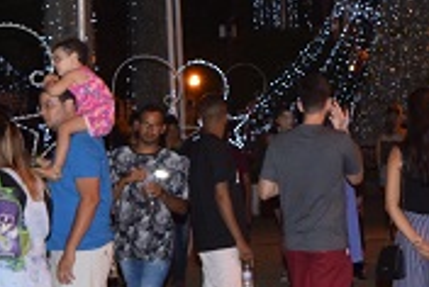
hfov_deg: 8.9
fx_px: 2745
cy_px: -6
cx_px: 314
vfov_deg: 6.0
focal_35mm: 230
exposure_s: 1/60
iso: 800
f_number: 8
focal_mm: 42
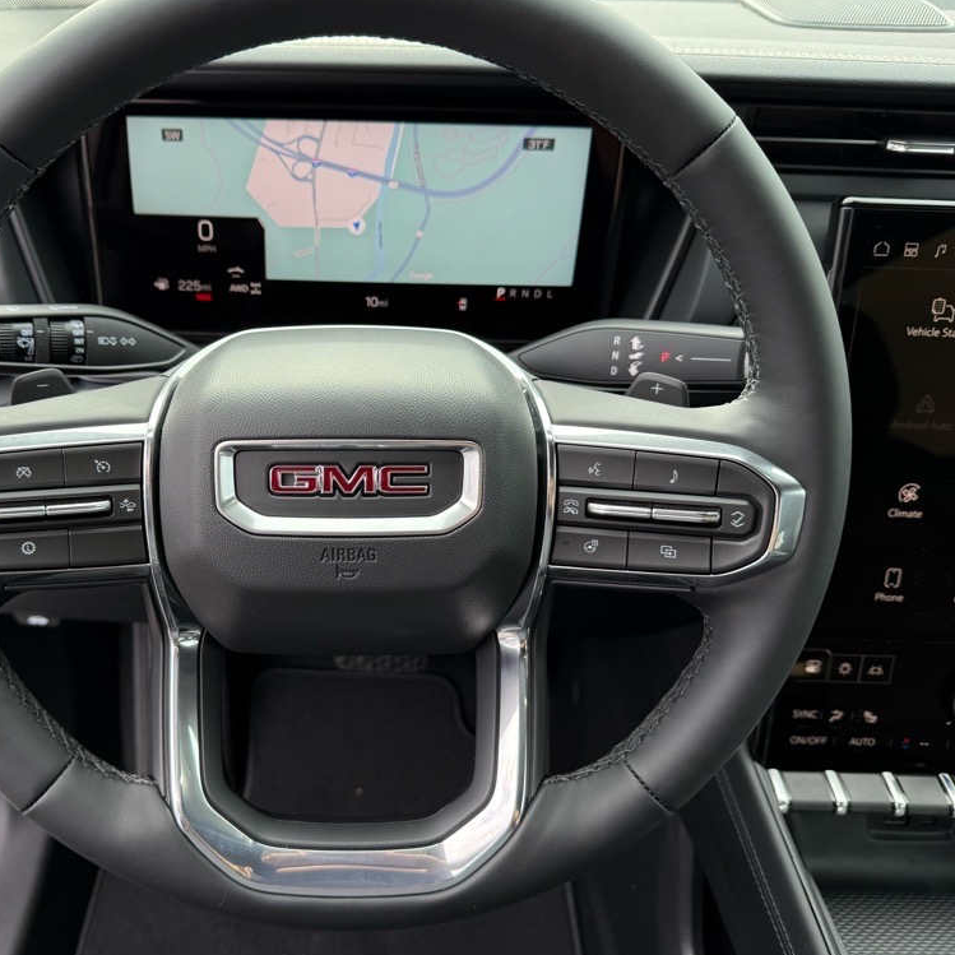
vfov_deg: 55.6
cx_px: 353
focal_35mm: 29
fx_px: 905
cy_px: 485
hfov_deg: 54.9
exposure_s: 1/246
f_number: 1.78
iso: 100
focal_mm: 6.76
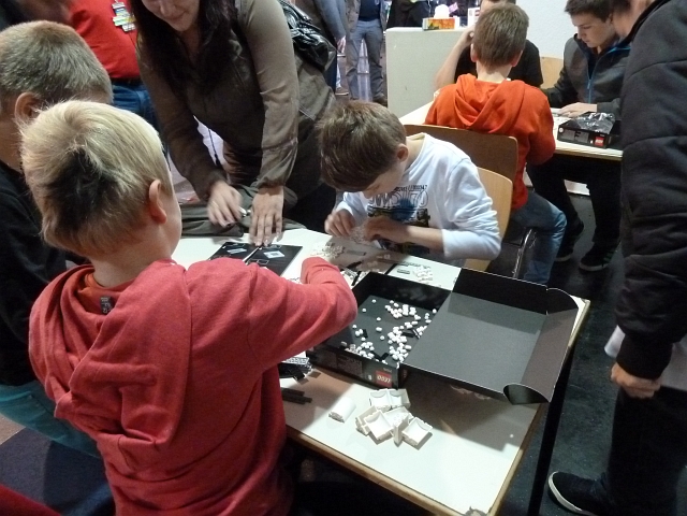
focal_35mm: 25
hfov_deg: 69.4
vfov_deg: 54.9
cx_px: 344
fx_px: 496
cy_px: 258
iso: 800
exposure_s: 1/30
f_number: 3.3
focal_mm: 4.1
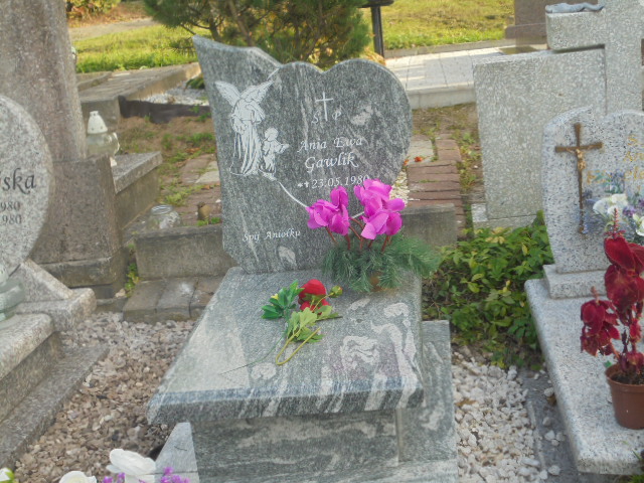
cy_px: 242
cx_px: 322
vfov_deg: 29.7
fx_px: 912
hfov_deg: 38.9
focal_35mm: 49
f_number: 4.8
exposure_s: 1/80
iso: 100
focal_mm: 8.9
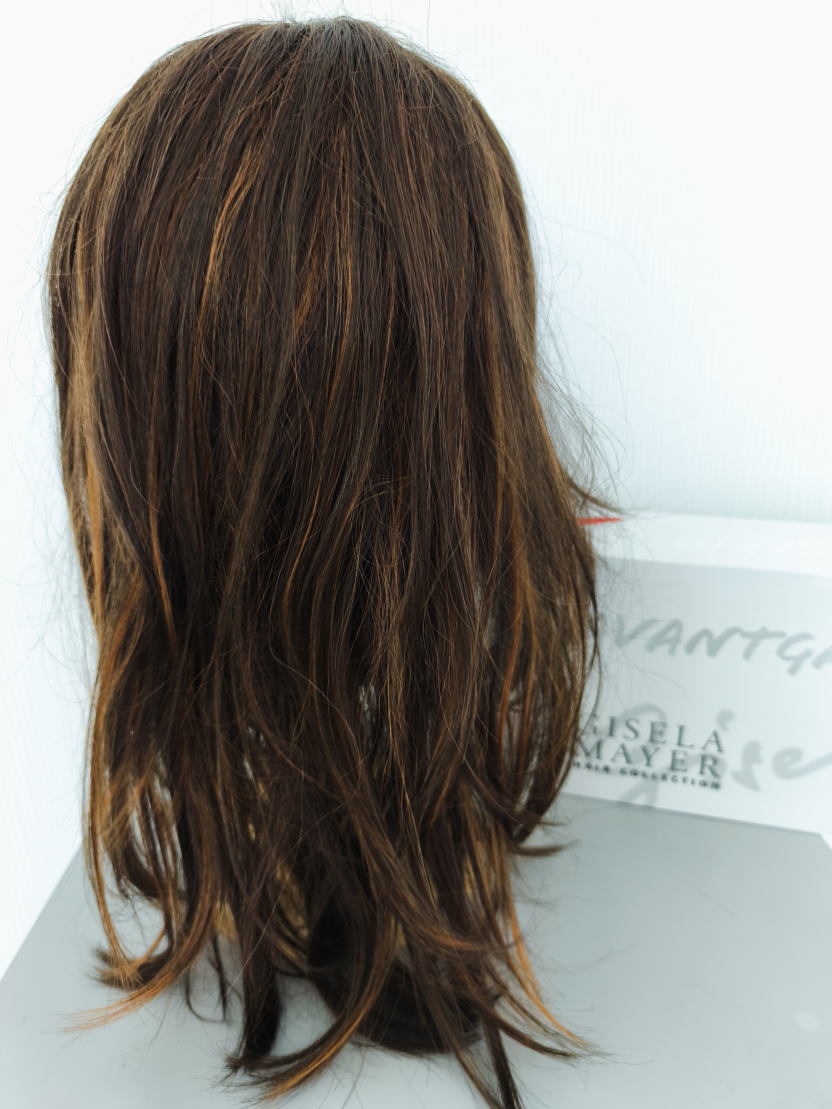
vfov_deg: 73.9
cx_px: 416
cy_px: 554
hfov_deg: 58.9
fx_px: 737
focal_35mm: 23
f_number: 1.65
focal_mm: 6.14
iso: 50
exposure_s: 1/25
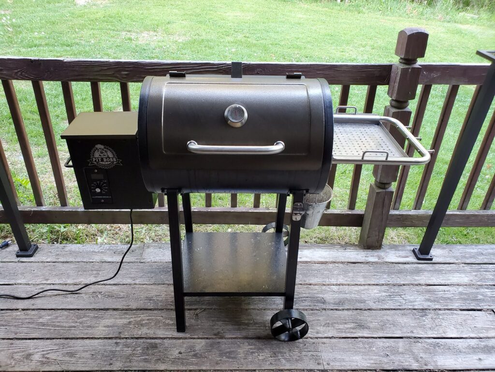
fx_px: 372
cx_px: 248
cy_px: 186
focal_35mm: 26
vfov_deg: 53.1
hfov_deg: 67.3
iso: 320
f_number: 2.4
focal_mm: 4.3
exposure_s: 1/40
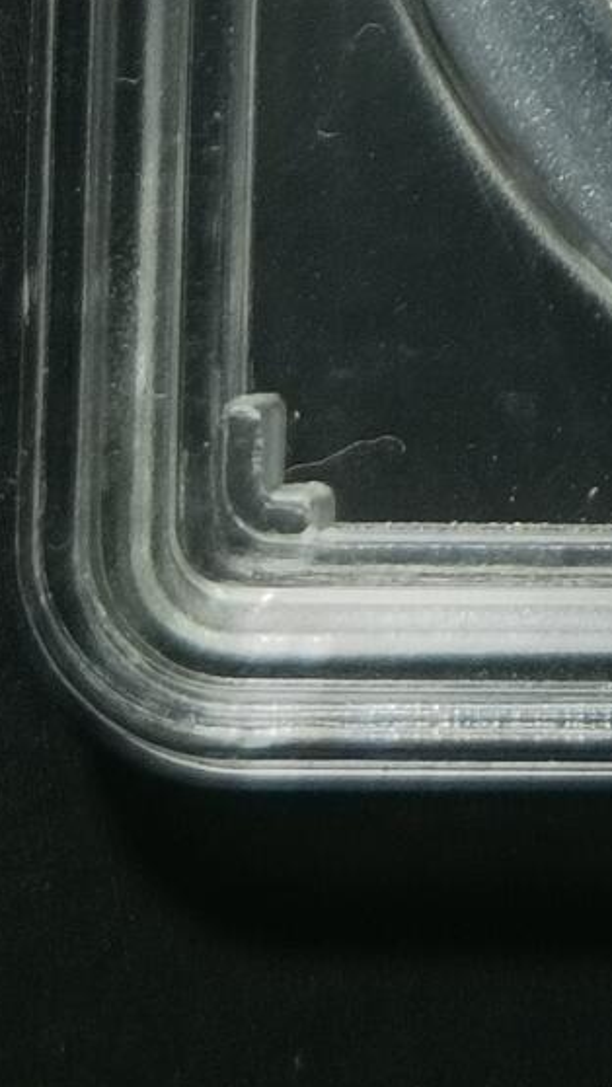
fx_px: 5884
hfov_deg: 5.8
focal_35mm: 204
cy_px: -658
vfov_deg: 10.1
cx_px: 1208
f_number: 1.9
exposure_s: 1/100
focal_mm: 6.67
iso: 100
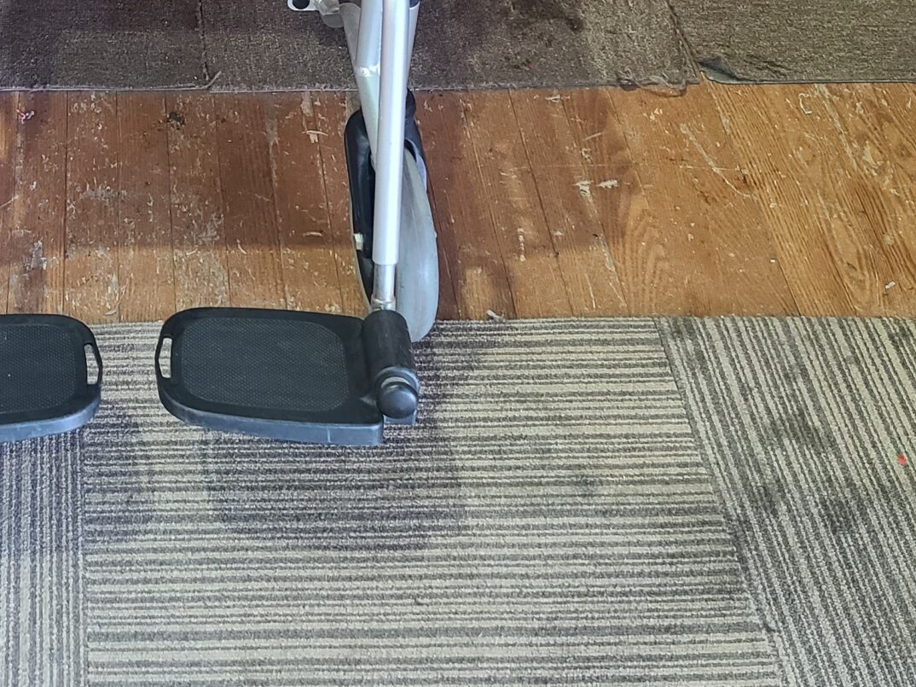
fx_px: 1640
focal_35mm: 62
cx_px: 130
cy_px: -105
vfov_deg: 22.1
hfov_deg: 30.1
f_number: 1.8
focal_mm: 5.4
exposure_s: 1/50
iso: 320
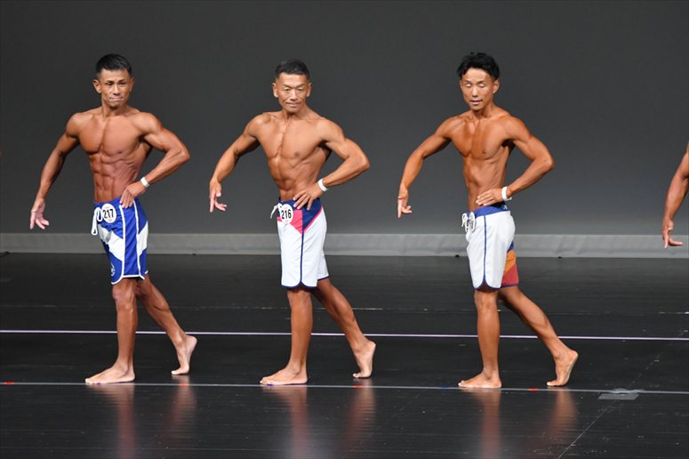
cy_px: 230
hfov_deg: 6.9
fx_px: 5739
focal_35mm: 300
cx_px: 344
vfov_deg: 4.6
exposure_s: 1/400
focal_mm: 200
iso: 4000
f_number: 5.6
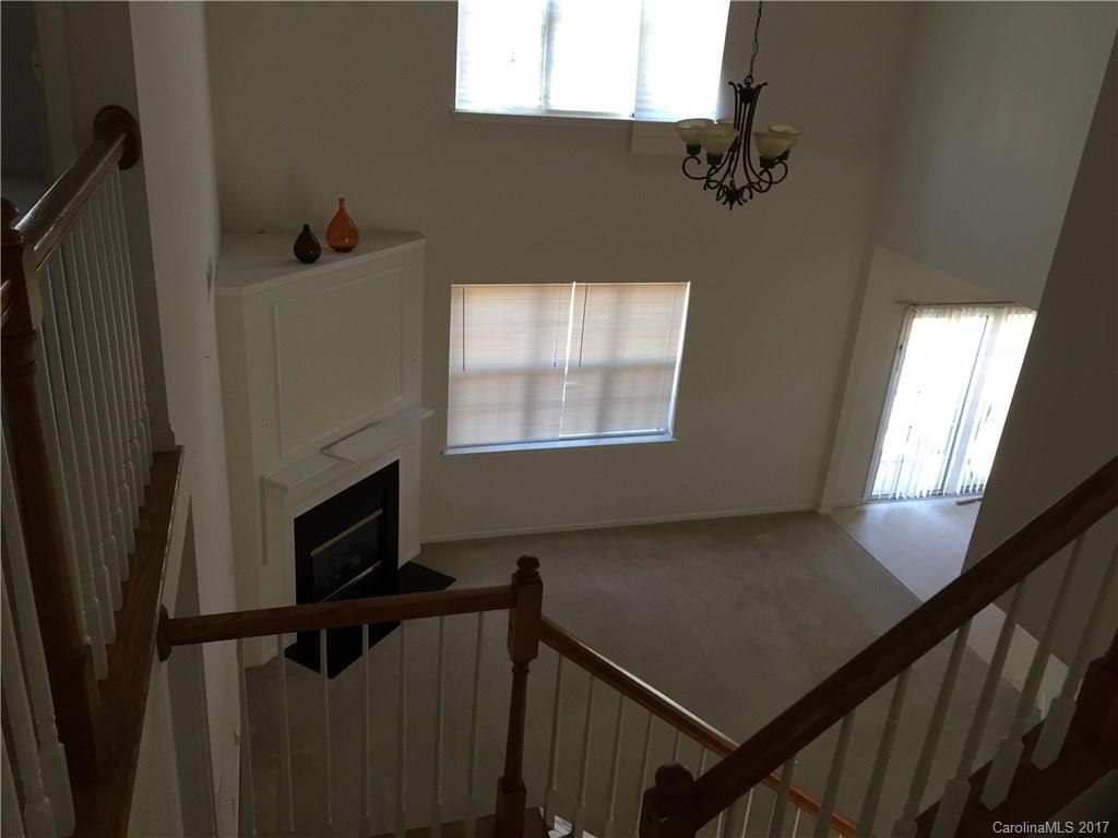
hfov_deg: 61.7
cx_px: 559
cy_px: 419
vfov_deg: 48.2
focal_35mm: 29
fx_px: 937
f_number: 2.2
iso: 32
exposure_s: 1/30
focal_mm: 4.15
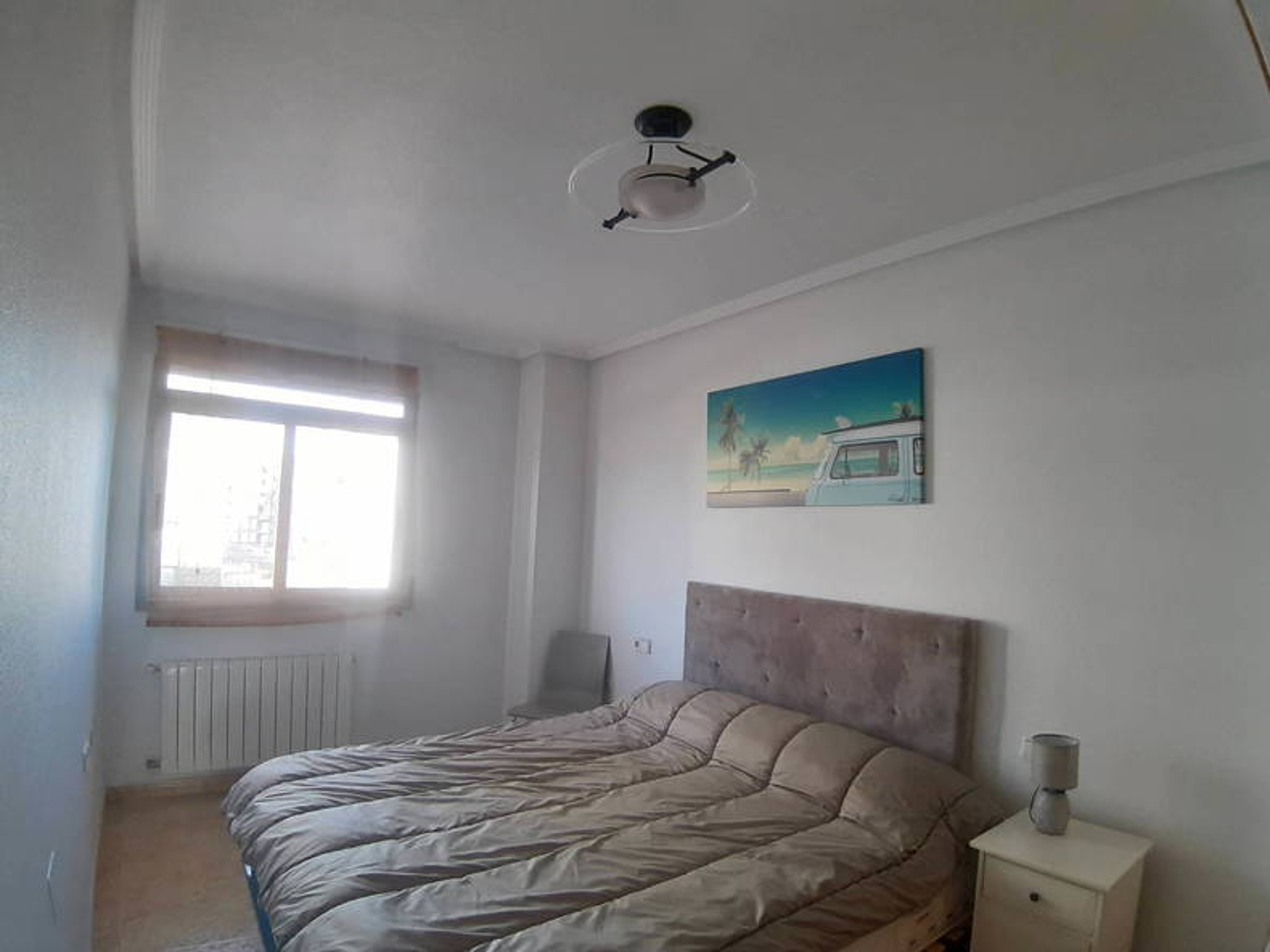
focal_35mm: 18
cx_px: 635
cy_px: 476
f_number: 2.4
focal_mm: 1.87
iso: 200
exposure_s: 1/33
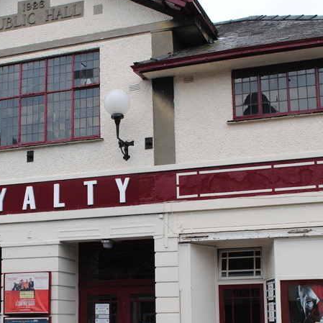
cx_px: 85
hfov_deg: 25.1
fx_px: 718
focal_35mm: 68
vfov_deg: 25.3
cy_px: 210
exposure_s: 1/200
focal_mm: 20
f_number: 7.1
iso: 100
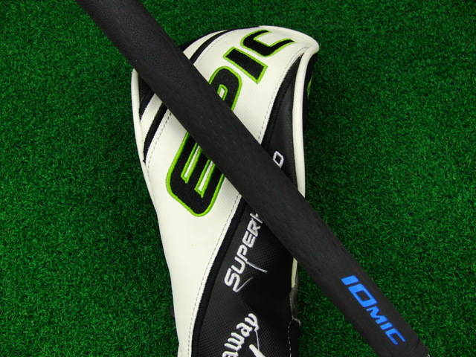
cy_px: 178
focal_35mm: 37
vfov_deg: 38.7
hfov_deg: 50.1
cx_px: 238
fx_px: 509
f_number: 3.6
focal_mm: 6.42
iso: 400
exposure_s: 1/80
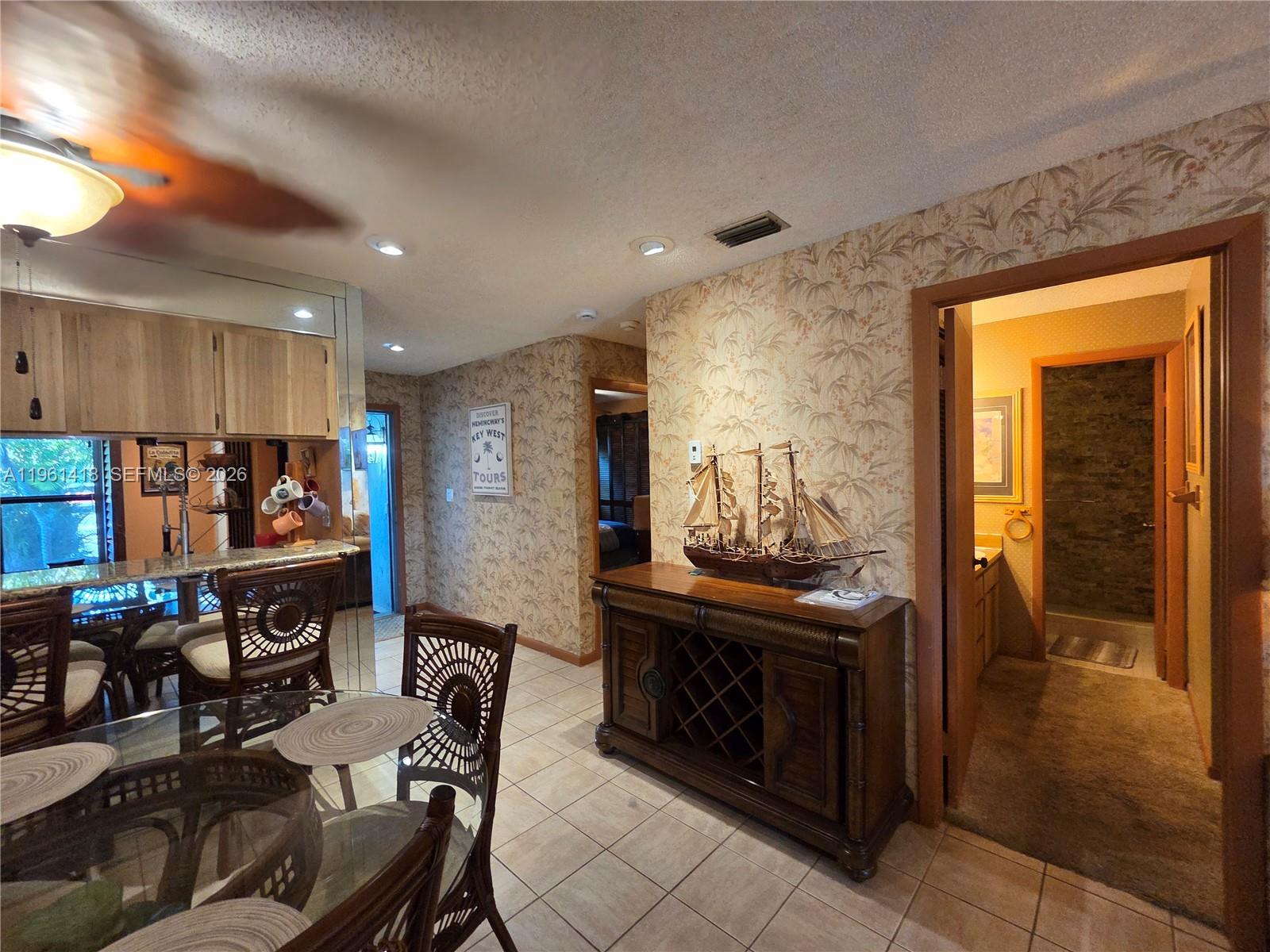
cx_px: 635
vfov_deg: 89.9
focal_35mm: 13
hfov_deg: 106.2
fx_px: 477
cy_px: 476
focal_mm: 2.2
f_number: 2.2
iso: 640
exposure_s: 1/60
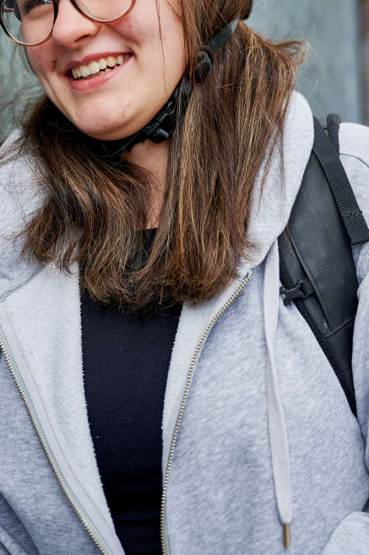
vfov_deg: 25.3
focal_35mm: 79
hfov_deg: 17.2
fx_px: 1216
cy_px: 122
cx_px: 154
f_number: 2.8
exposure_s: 1/1250
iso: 320
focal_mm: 48
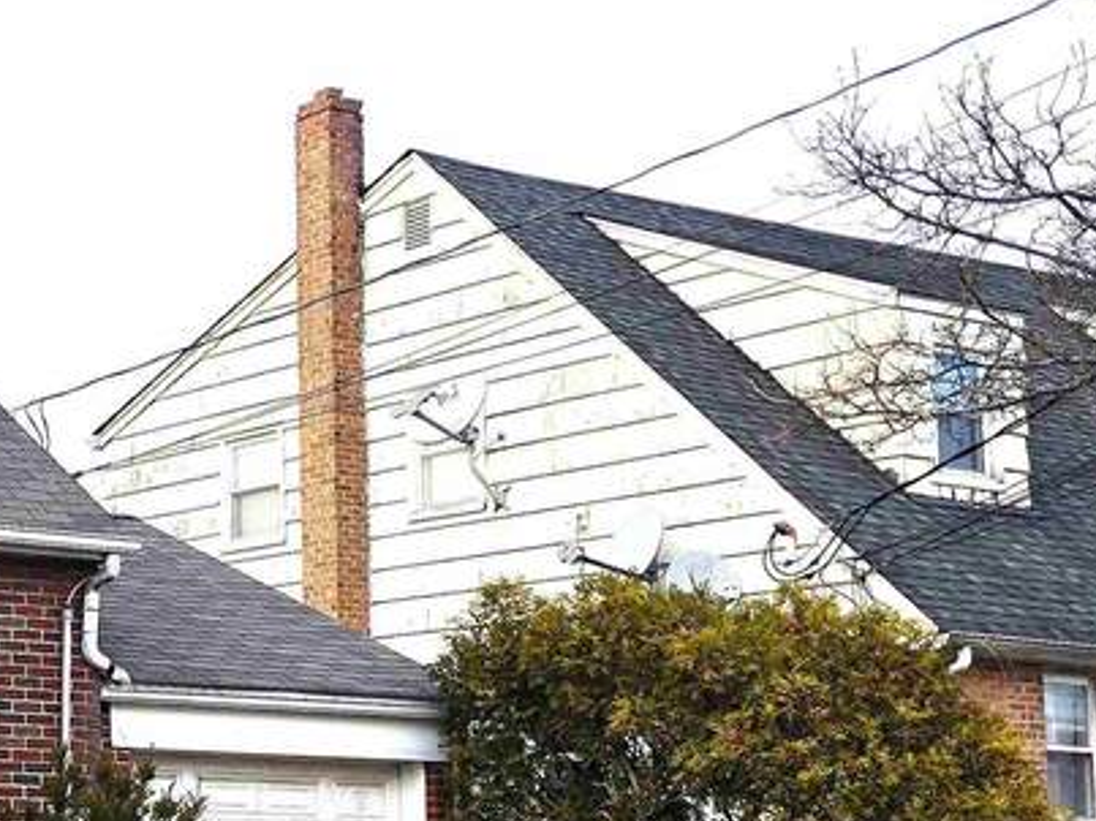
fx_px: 2311
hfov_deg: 22.0
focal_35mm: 73
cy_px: 718
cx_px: -563
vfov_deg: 19.8
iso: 12
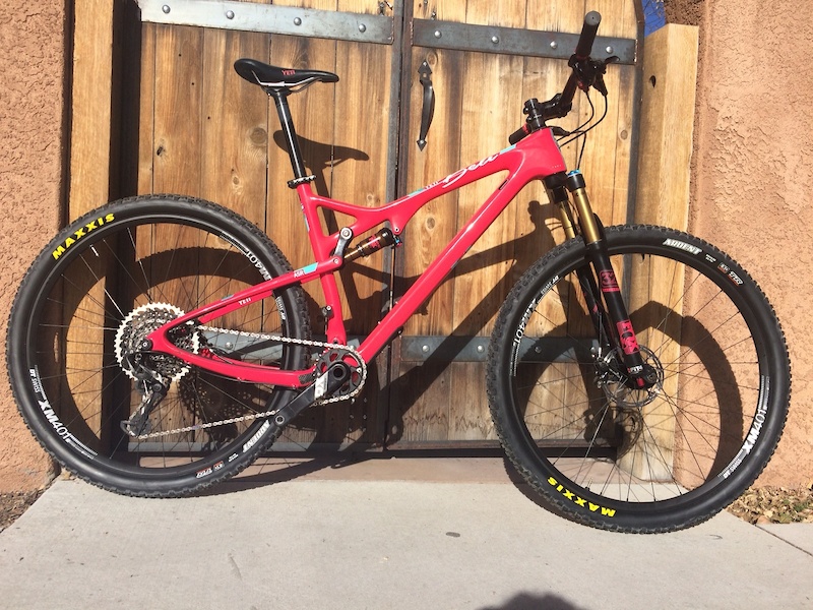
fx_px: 681
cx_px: 406
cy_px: 305
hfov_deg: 61.7
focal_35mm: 29
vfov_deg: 48.2
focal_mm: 4.15
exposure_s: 1/2160
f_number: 2.2
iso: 32
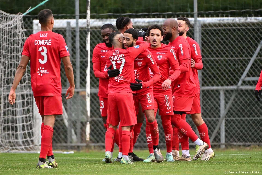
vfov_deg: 2.3
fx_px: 4365
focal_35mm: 600
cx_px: 131
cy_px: 88
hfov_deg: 3.4
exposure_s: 1/640
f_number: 4
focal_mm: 400
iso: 4000
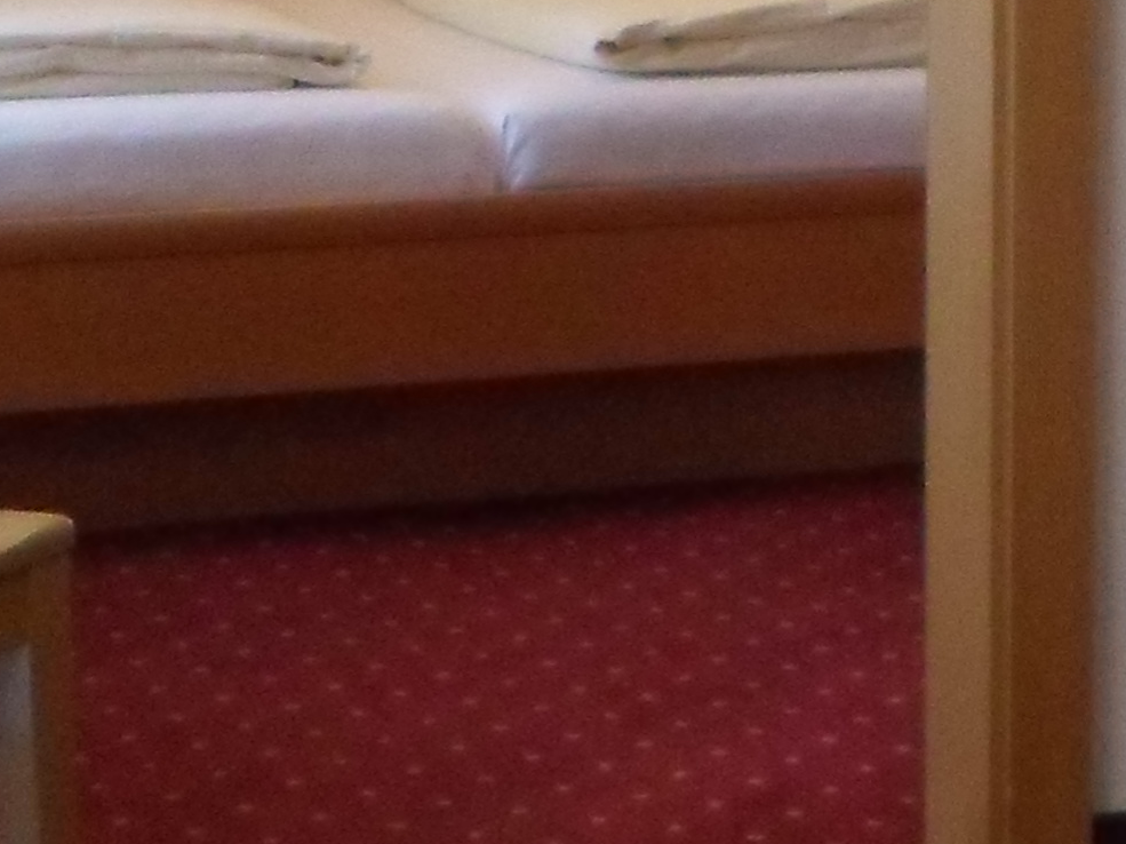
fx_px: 3804
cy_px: -136
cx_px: 1153
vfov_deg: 12.4
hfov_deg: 16.5
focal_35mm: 117
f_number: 2.5
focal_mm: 4.5
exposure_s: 1/30
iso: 320
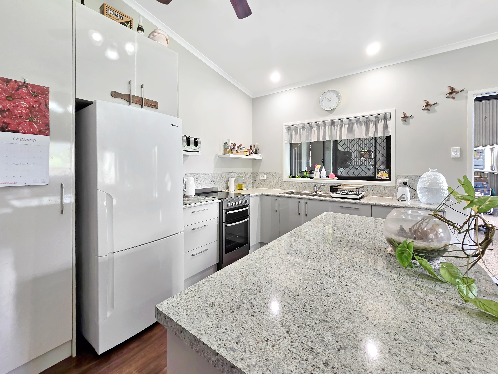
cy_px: 187
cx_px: 249
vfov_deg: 89.9
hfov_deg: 106.2
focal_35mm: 13
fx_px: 187
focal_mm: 2.2
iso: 160
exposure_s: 1/50
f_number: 2.2
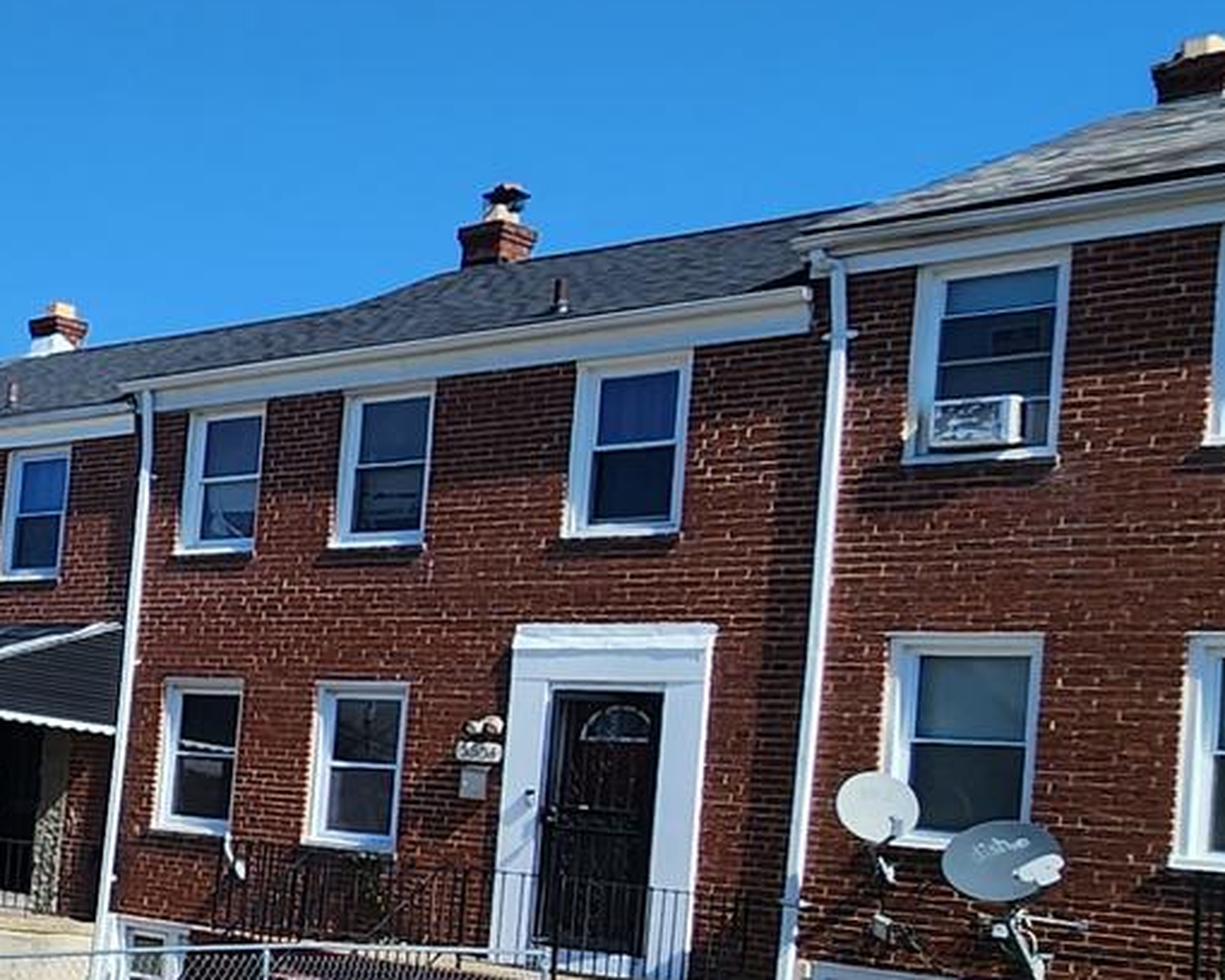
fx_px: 1849
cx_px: -814
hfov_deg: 24.0
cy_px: 644
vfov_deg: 29.5
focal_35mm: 51
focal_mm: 2.2
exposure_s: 1/1983
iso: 50
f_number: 2.2
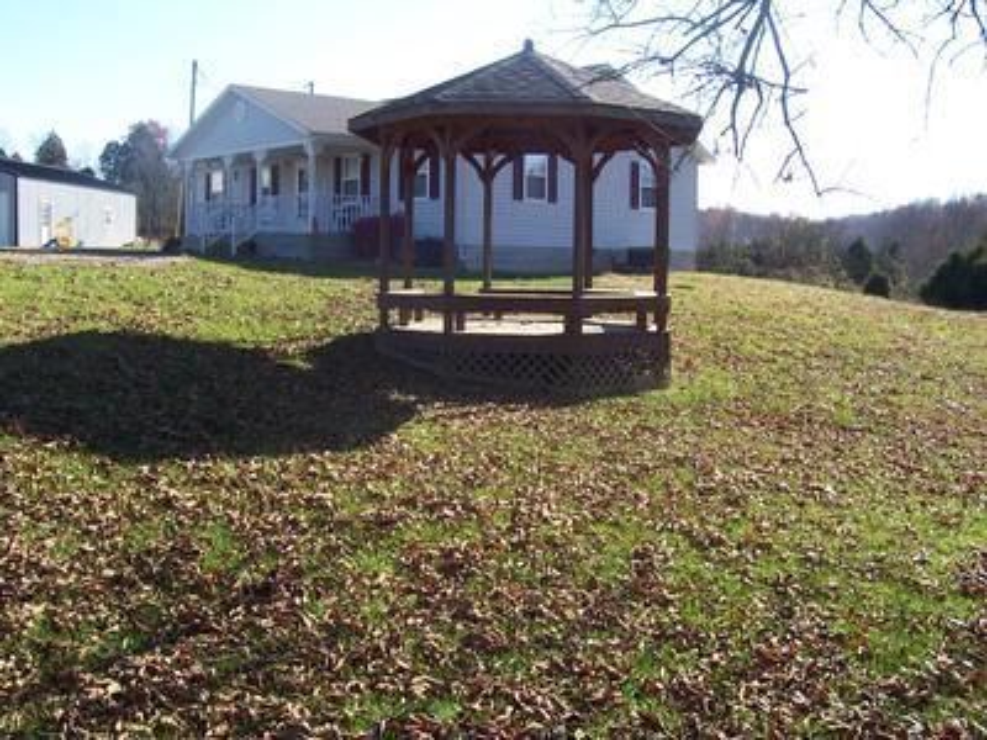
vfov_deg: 38.7
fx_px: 1055
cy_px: 370
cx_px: 494
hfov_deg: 50.1
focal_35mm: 37
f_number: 5.6
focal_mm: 5.6
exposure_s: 1/250
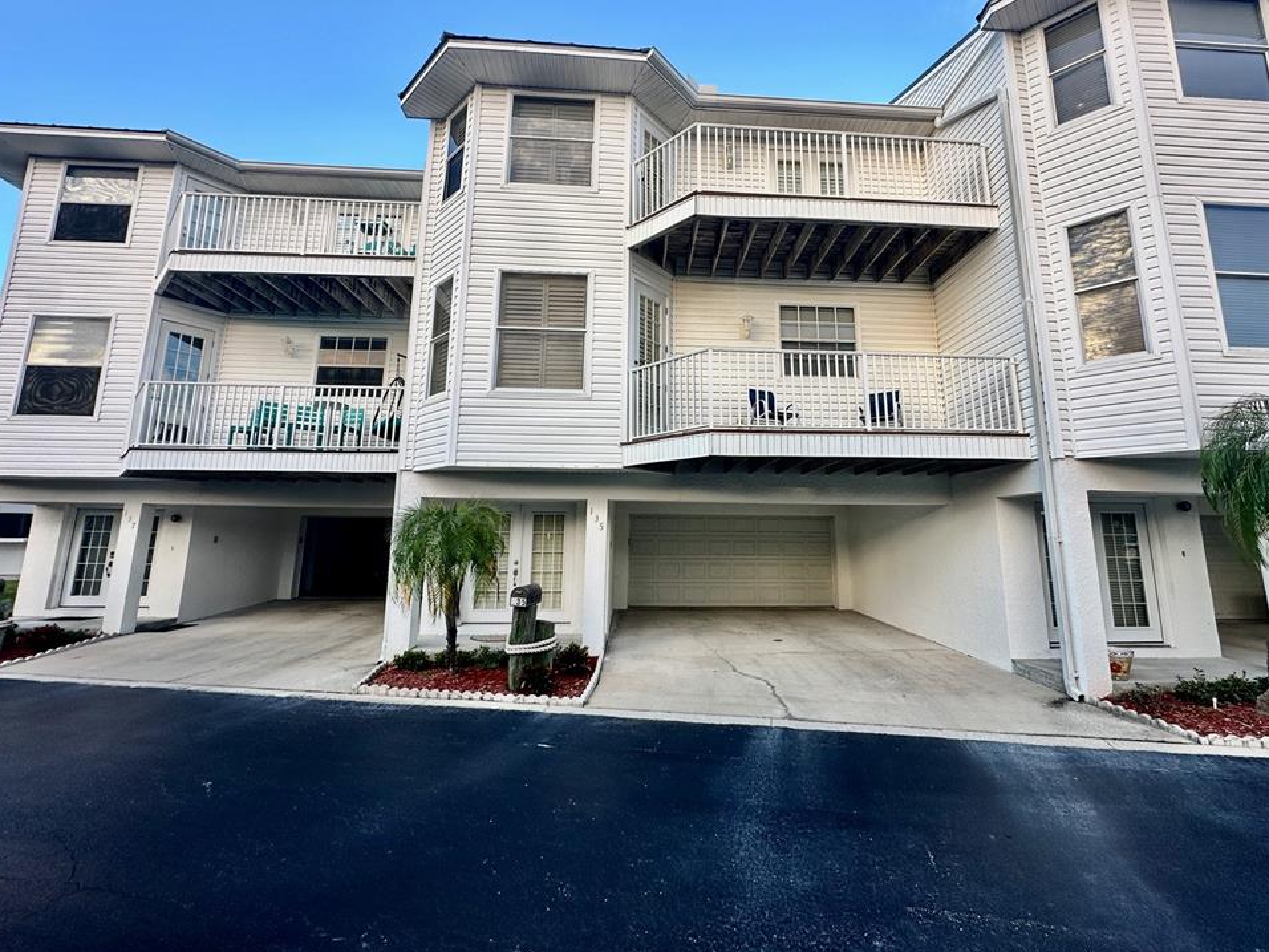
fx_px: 550
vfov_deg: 81.7
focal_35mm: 15
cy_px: 446
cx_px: 670
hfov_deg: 98.1
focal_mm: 2.22
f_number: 2.2
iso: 40
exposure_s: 1/226
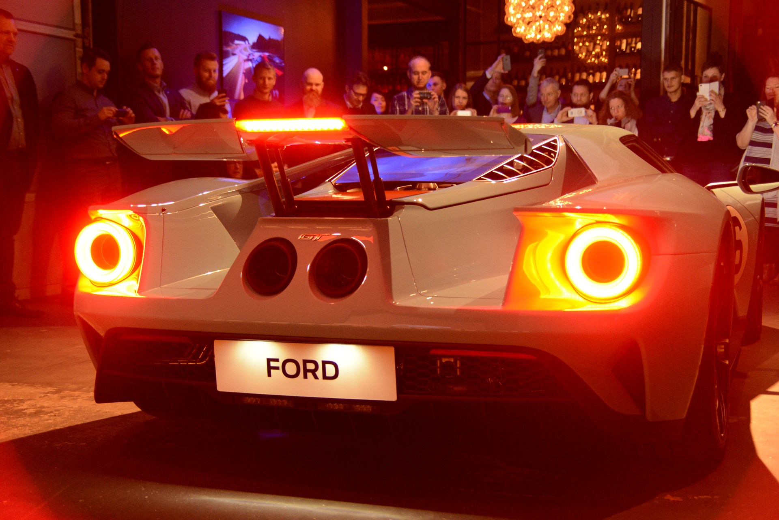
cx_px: 390
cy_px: 260
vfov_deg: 24.6
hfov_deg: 36.2
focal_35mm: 55
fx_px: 1190
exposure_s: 1/60
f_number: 4.5
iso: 4000
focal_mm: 55
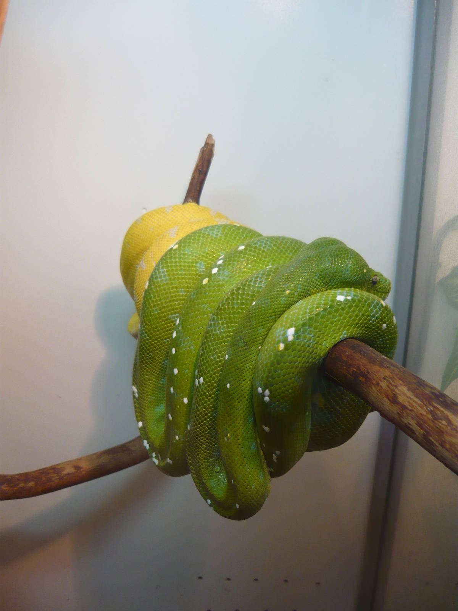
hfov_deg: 42.9
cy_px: 306
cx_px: 229
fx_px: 582
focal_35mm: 33
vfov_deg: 55.4
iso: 200
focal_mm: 5.5
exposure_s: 1/30
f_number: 2.8
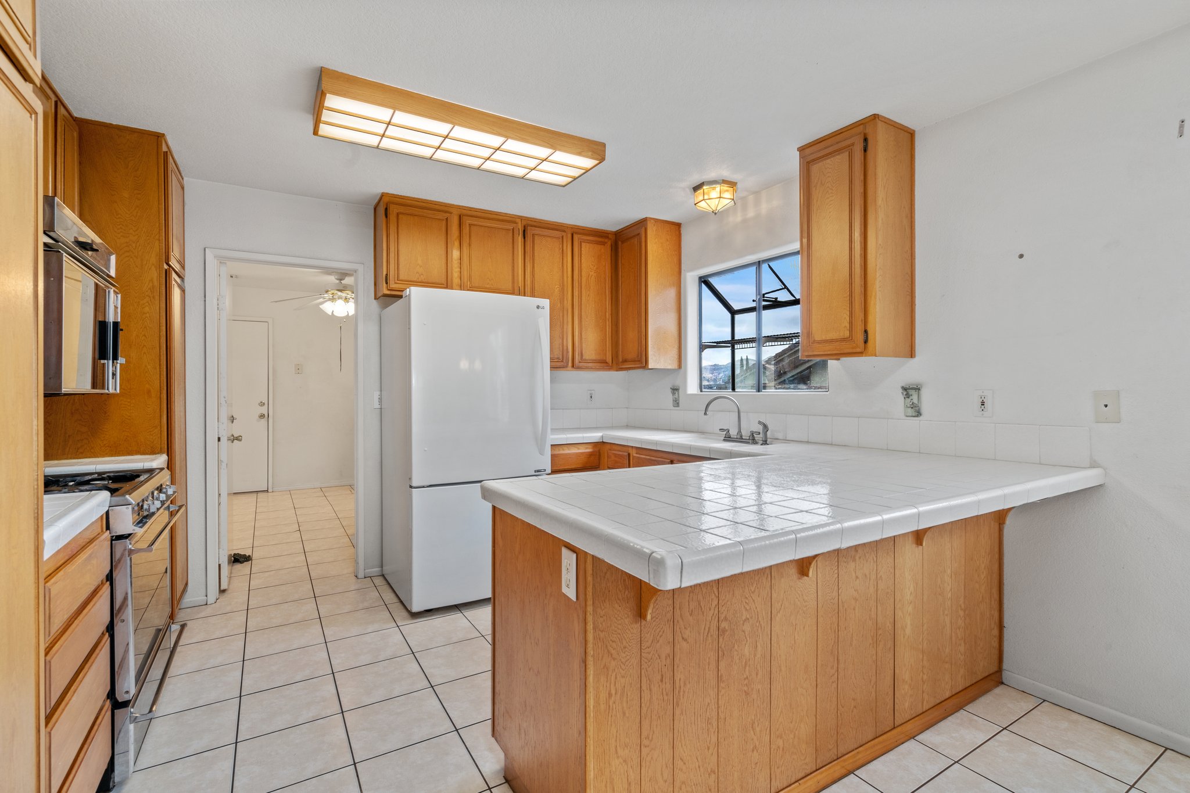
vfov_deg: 73.7
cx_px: 595
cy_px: 396
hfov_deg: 96.7
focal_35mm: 16
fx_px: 529
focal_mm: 16
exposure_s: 1
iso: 250
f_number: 10
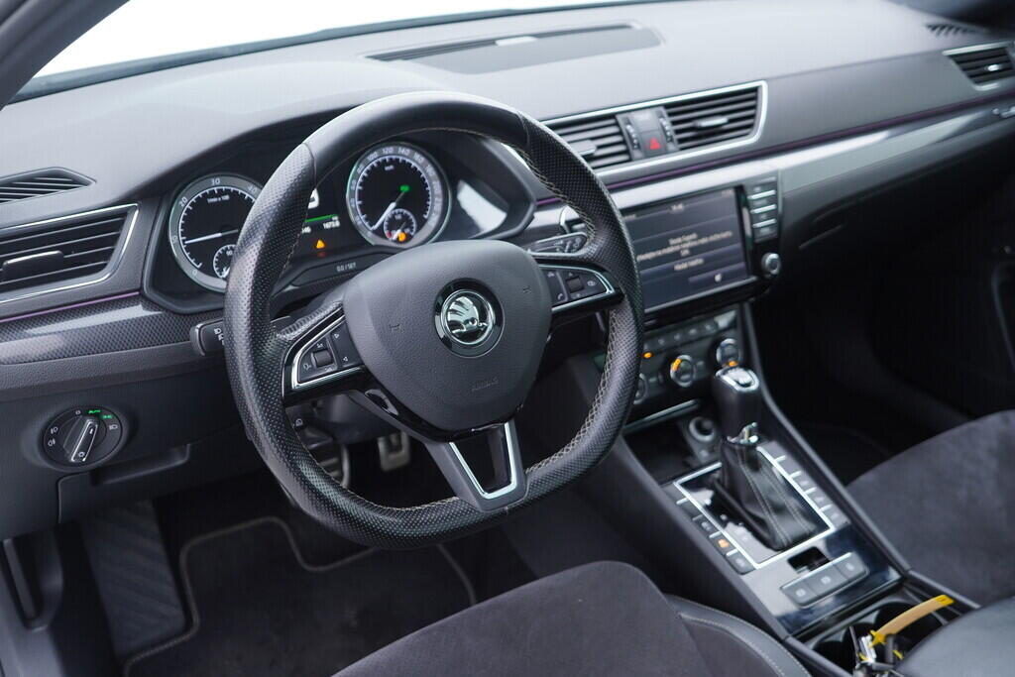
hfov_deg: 53.1
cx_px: 508
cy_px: 338
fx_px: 1015
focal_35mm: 36
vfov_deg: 36.9
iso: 250
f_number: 2.8
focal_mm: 24
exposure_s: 1/40
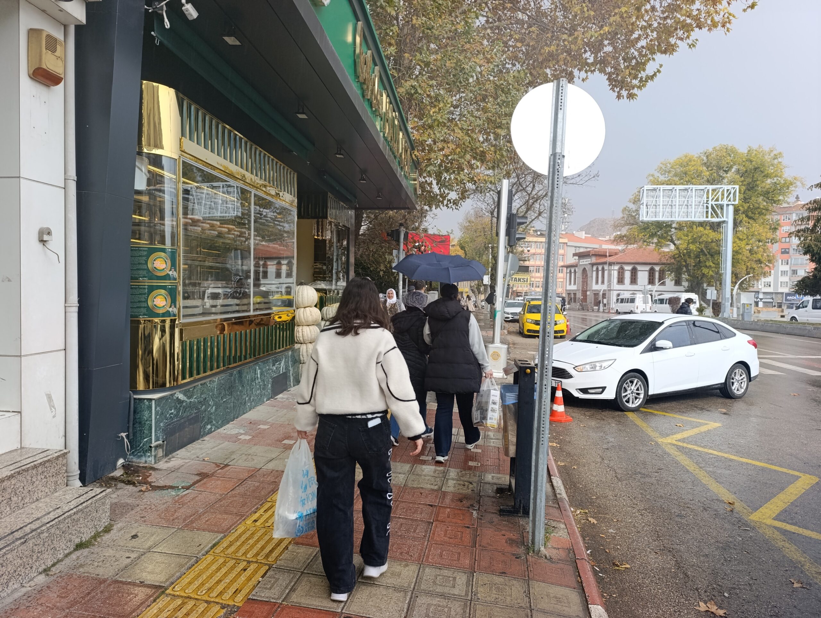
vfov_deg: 59.0
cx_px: 410
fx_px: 546
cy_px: 309
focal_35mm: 23
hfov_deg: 73.8
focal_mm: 6.14
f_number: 1.6
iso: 50
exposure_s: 1/108
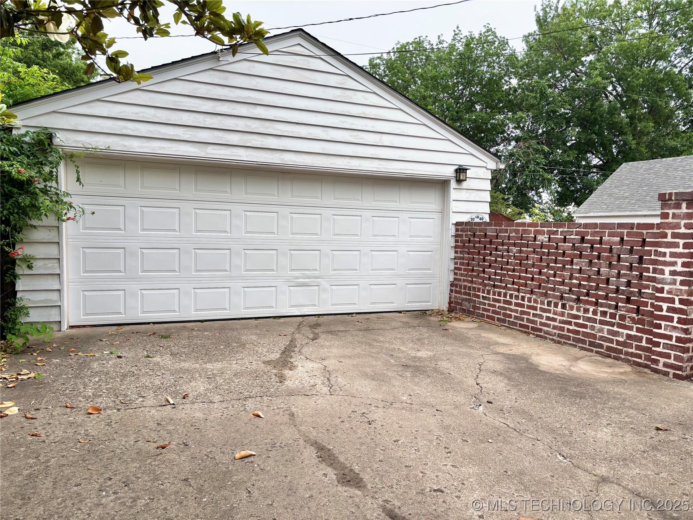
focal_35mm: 26
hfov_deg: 67.3
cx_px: 346
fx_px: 521
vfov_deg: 53.1
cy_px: 260
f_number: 1.6
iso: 40
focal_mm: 5.96
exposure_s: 1/121
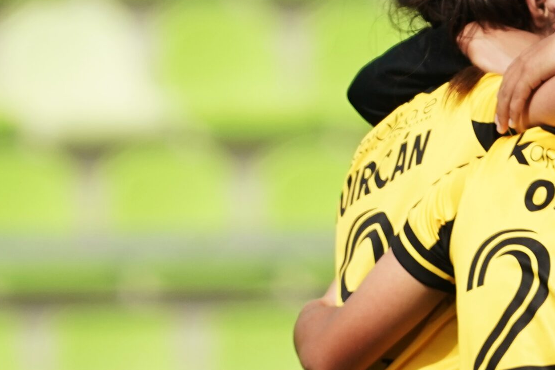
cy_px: 284
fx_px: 27070
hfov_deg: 1.2
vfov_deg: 0.8
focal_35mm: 1756
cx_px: 444
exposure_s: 1/2500
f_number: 6.3
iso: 640
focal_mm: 506
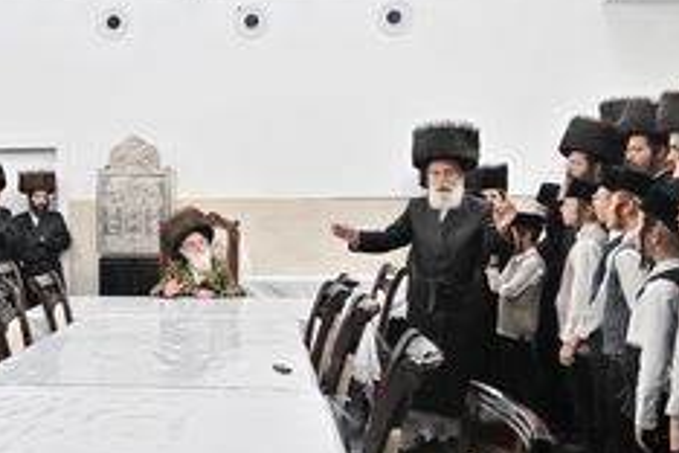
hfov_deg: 45.9
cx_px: 180
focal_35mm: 41
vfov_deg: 32.6
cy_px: 226
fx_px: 773
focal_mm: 24
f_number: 4
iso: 1000
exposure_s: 1/250
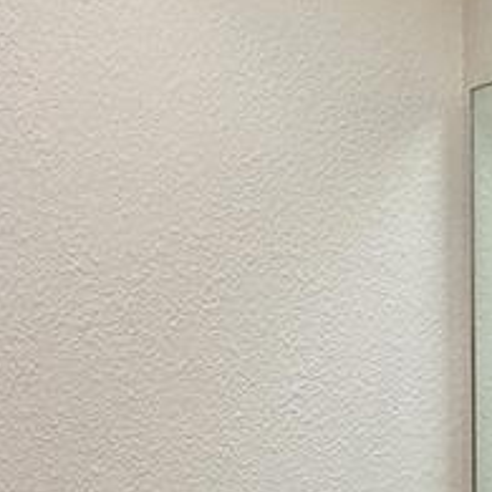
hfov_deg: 13.1
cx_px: 749
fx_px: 2010
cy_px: 1042
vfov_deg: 12.1
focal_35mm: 125
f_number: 1.8
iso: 64
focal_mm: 5.54
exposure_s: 1/120
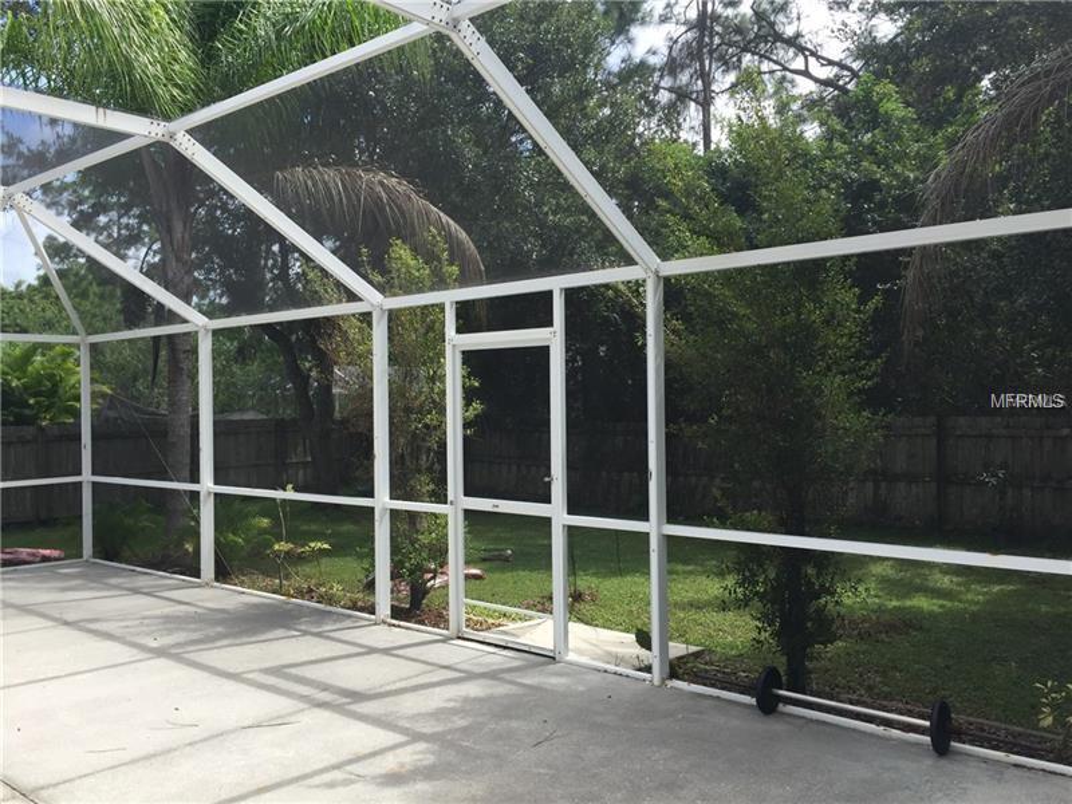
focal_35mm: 29
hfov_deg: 61.7
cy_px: 402
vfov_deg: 48.2
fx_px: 898
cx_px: 536
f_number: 2.2
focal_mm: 4.15
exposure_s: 1/1099
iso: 32
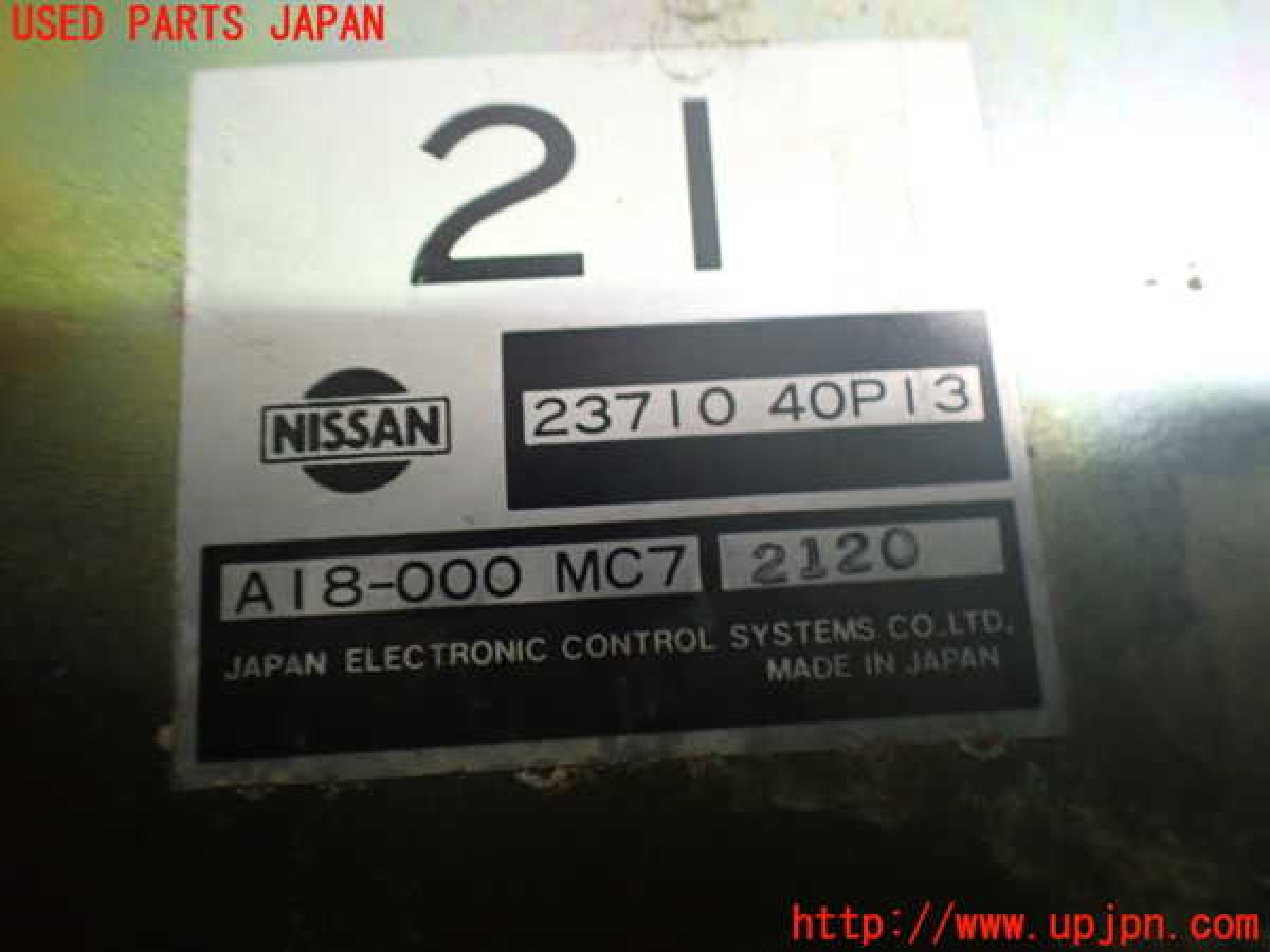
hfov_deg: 60.0
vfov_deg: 46.8
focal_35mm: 30
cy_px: 476
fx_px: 1101
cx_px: 635
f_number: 2.3
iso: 800
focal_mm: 5.4
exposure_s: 1/80
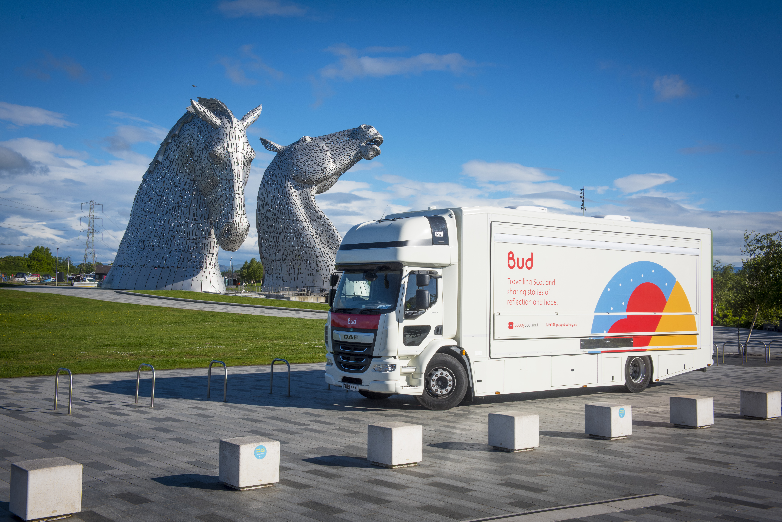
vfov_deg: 33.4
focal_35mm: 40
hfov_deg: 48.4
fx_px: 869
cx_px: 391
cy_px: 261
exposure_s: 1/250
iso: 125
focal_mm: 40
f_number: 11
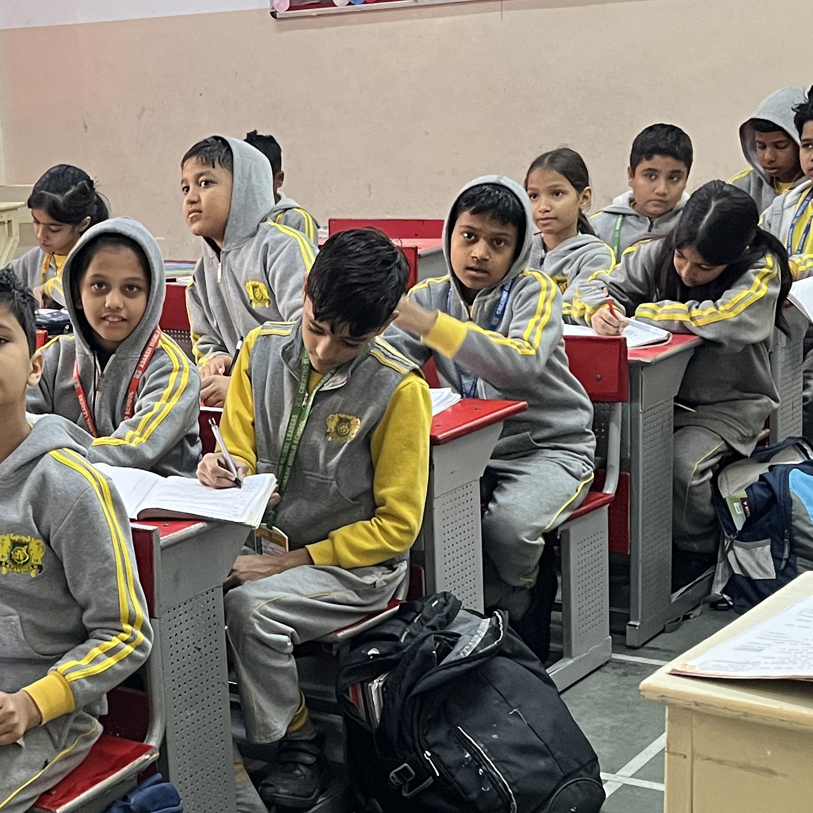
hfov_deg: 25.2
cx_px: 128
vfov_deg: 25.6
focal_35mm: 67
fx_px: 1780
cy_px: 527
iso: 250
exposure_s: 1/50
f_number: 1.6
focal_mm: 5.1
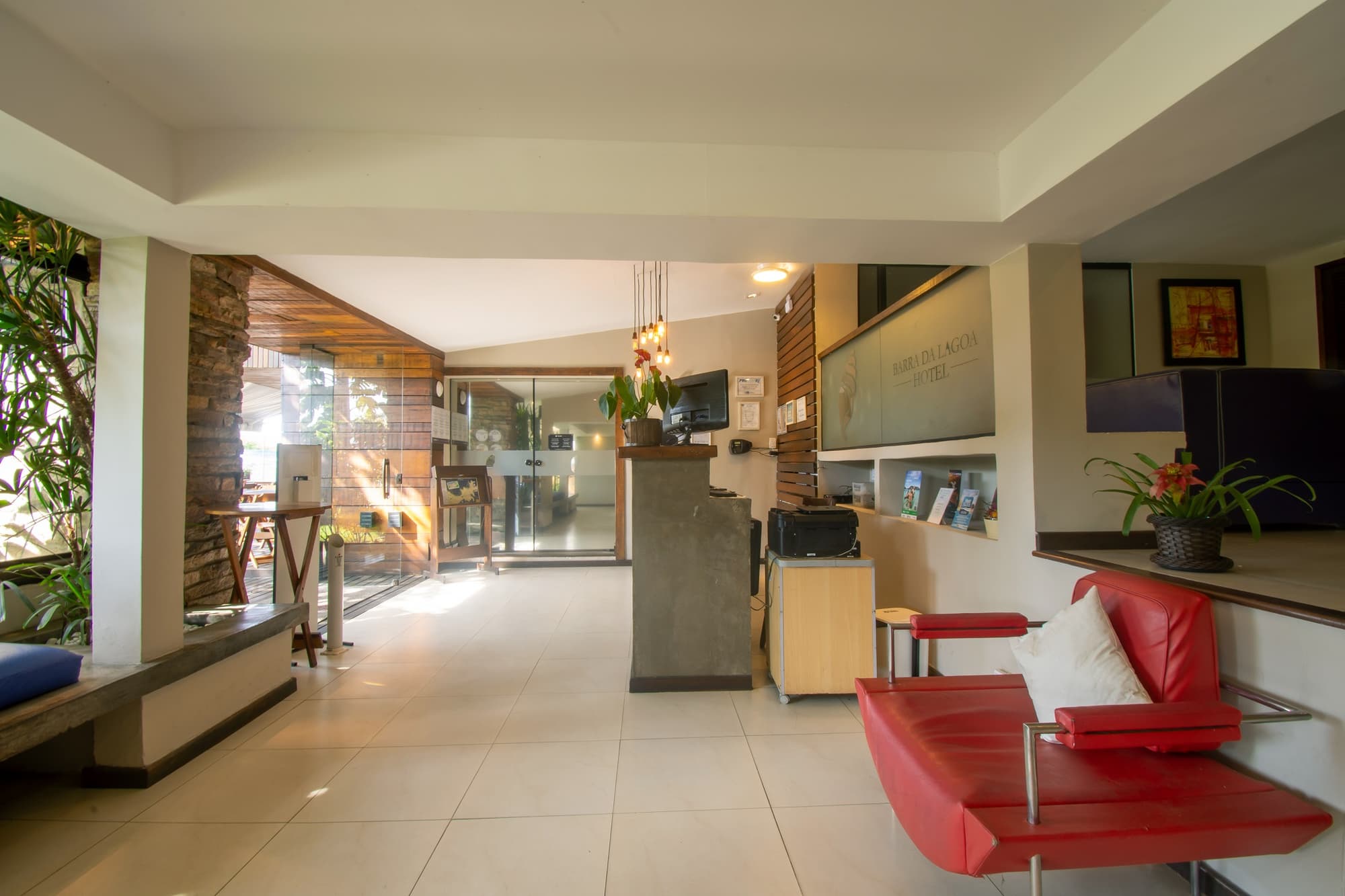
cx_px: 672
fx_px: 560
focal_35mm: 15
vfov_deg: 77.3
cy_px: 448
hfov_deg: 100.4
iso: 100
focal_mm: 10
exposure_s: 1
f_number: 18
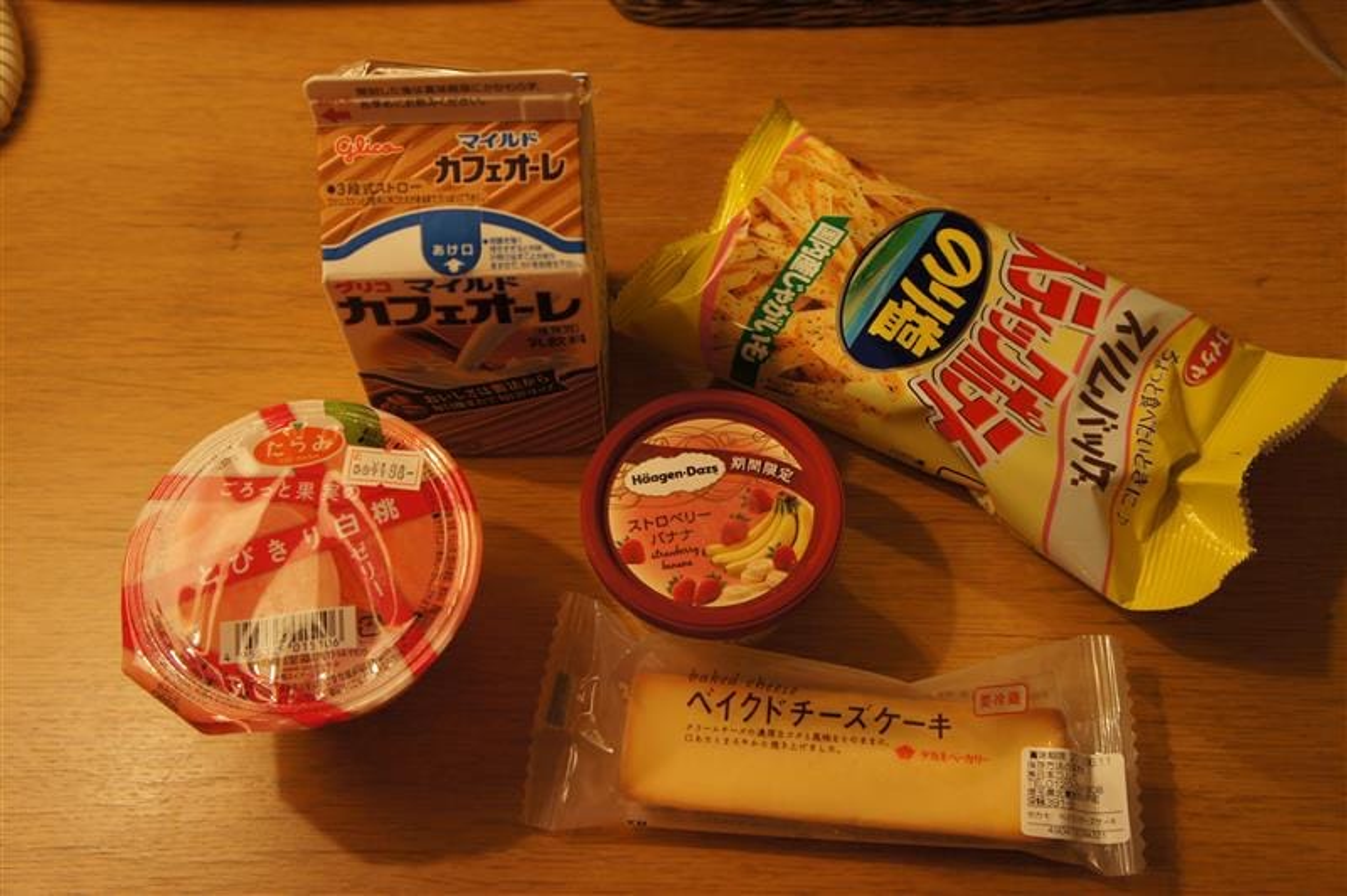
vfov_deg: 35.9
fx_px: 1383
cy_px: 448
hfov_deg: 51.9
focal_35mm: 37
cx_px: 674
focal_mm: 25
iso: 500
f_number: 4
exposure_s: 1/40
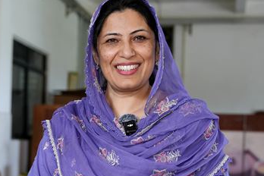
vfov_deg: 15.9
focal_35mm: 85
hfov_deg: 23.7
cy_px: 152
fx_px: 623
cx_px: 76
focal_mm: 37
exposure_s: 1/125
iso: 400
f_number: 2.8
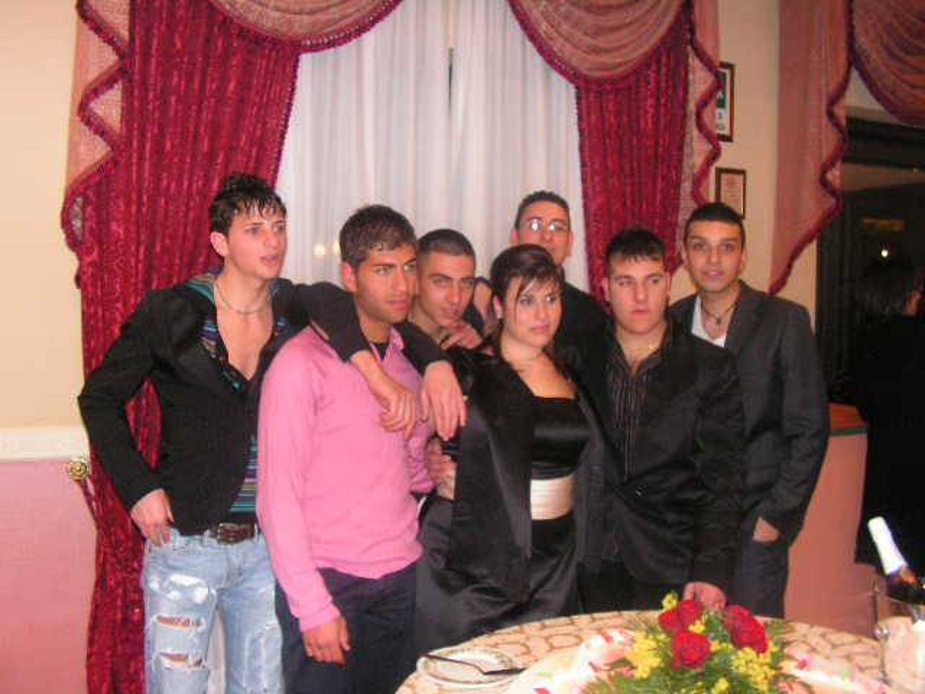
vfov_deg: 39.7
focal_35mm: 36
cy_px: 347
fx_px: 962
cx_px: 462
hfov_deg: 51.4
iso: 200
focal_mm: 6
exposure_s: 1/40
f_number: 3.2
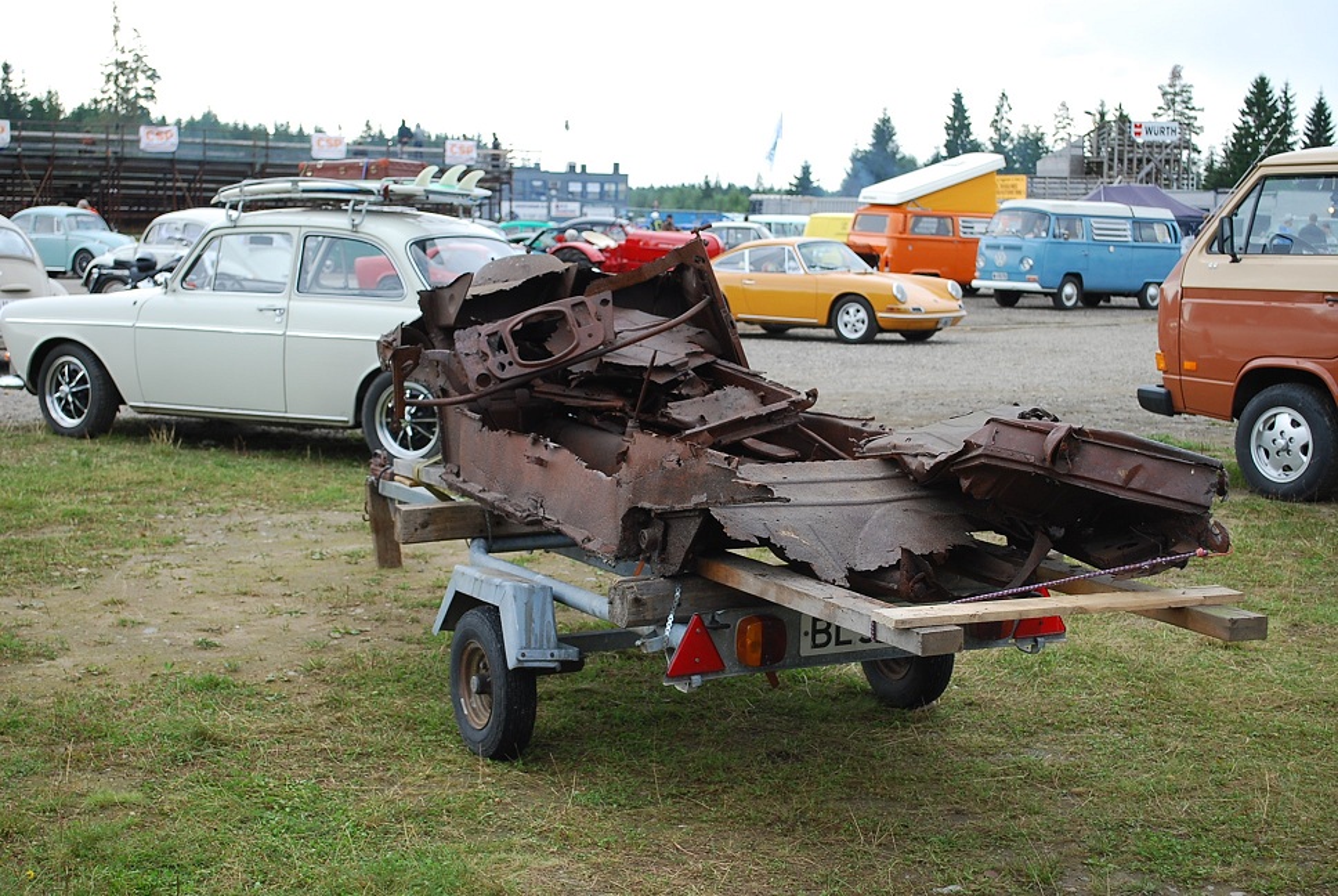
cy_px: 448
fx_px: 2009
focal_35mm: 54
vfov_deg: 25.1
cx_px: 669
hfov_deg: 36.8
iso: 200
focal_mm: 36
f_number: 5.3
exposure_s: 1/60
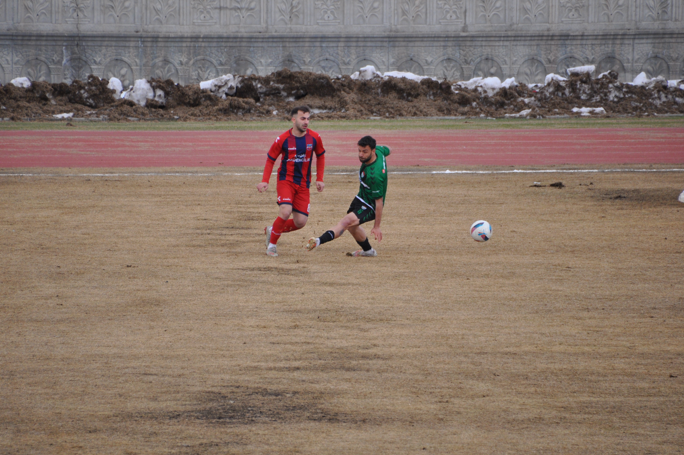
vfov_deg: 3.0
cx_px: 337
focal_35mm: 462
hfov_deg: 4.5
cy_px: 223
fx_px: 8768
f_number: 6.3
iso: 640
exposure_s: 1/2500
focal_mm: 300
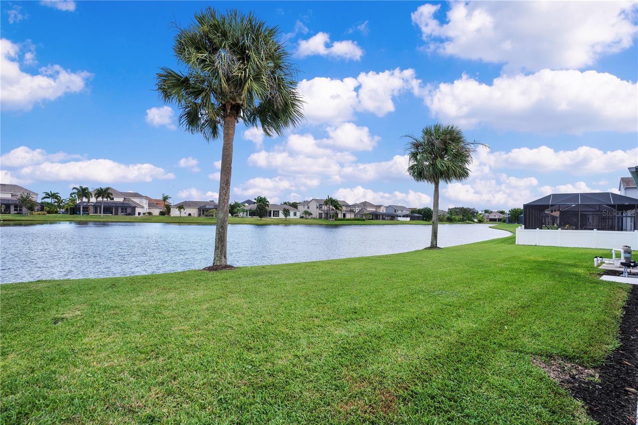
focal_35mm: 16
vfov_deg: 73.7
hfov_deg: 96.7
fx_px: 283
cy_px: 212
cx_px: 319
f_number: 8
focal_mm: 16
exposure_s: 1/125
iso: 100
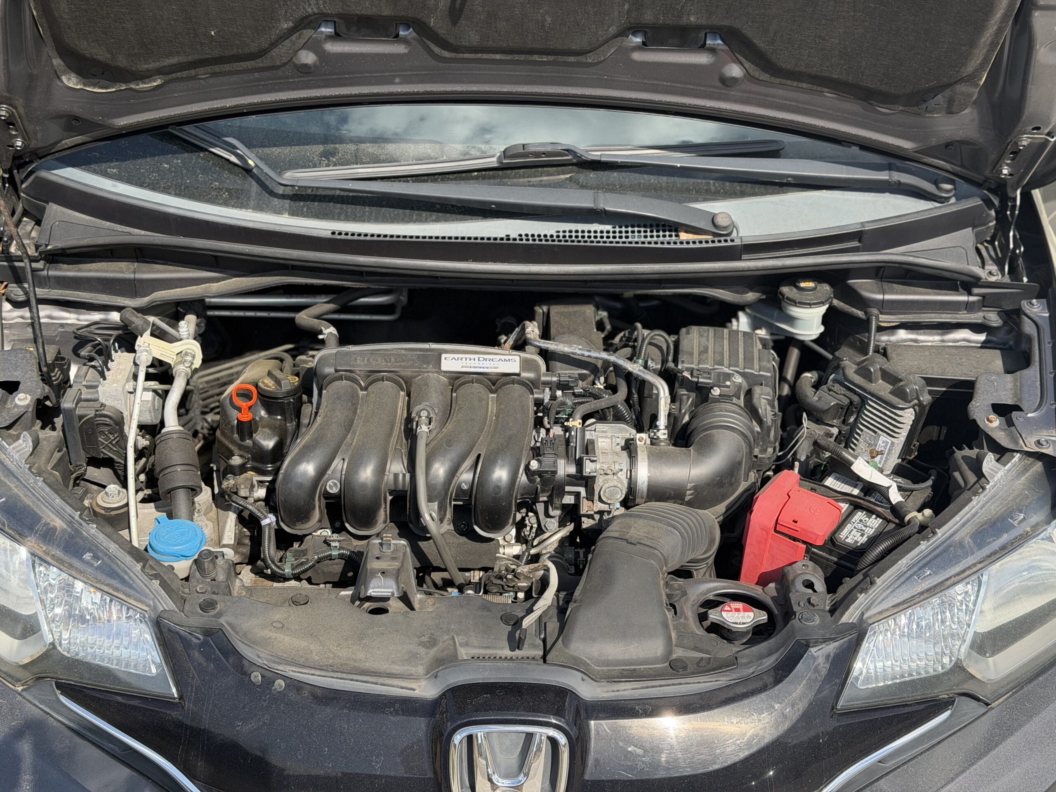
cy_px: 396
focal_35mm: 48
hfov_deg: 39.7
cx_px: 528
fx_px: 1464
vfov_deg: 30.3
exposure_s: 1/2033
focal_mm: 6.76
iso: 64
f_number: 1.78
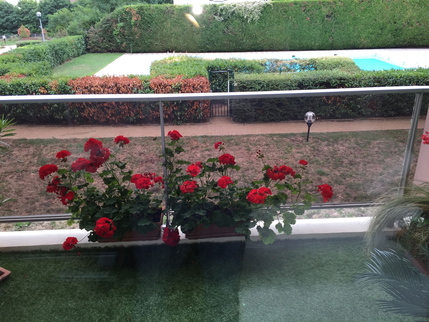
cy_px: 161
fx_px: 359
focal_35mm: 29
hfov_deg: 61.7
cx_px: 214
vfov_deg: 48.2
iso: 32
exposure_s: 1/40
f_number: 2.2
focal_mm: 4.15
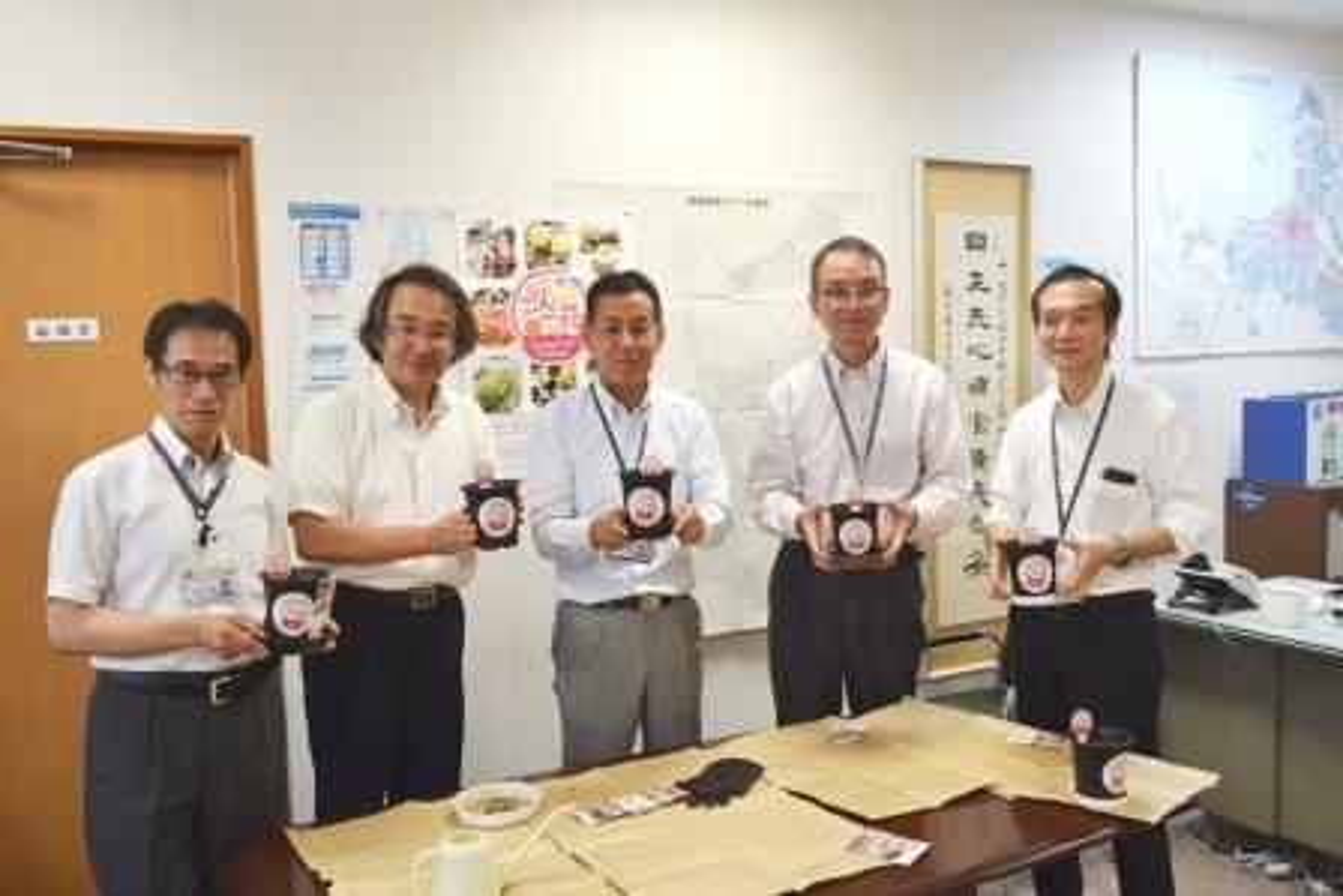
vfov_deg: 40.0
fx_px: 1231
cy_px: 448
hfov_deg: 57.2
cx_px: 672
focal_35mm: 33
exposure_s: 1/100
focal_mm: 22
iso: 400
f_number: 5
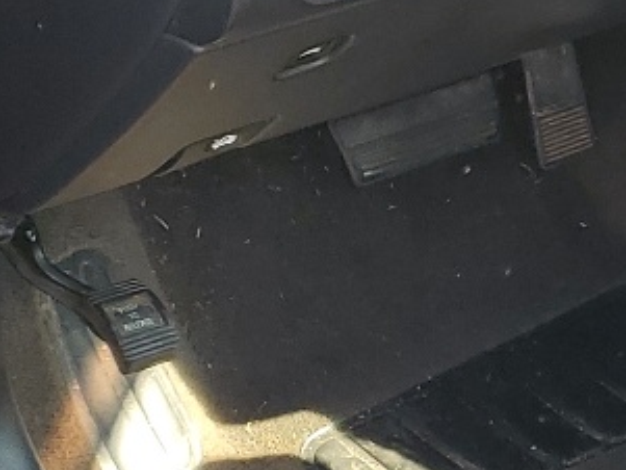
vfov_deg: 10.7
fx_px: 2497
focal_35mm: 138
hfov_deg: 13.7
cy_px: 395
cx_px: 819
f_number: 1.5
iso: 50
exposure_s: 1/167
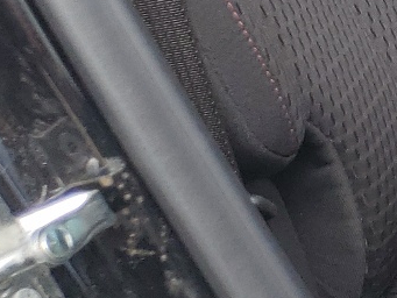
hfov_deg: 12.8
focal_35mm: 122
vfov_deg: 11.9
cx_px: 926
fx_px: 1400
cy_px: -50
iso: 50
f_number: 1.5
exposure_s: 1/179
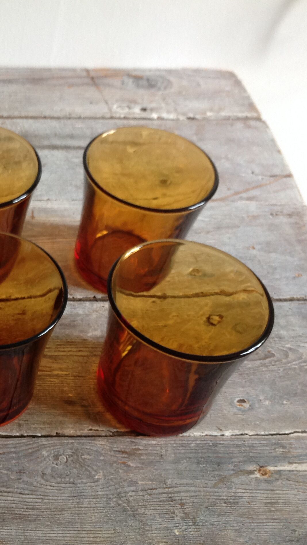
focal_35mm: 52
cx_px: -32
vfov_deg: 39.9
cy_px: 272
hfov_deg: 21.8
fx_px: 752
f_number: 2.4
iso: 100
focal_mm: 4.28
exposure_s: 1/15
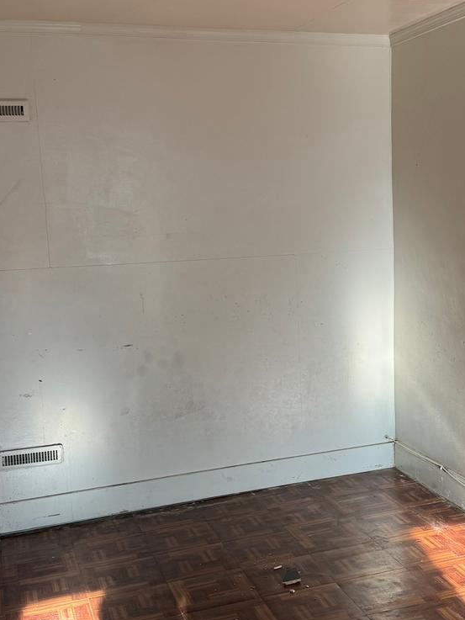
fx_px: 895
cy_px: 321
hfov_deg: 28.8
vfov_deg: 38.2
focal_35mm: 50
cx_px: 335
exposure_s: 1/121
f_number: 1.78
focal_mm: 6.76
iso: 64
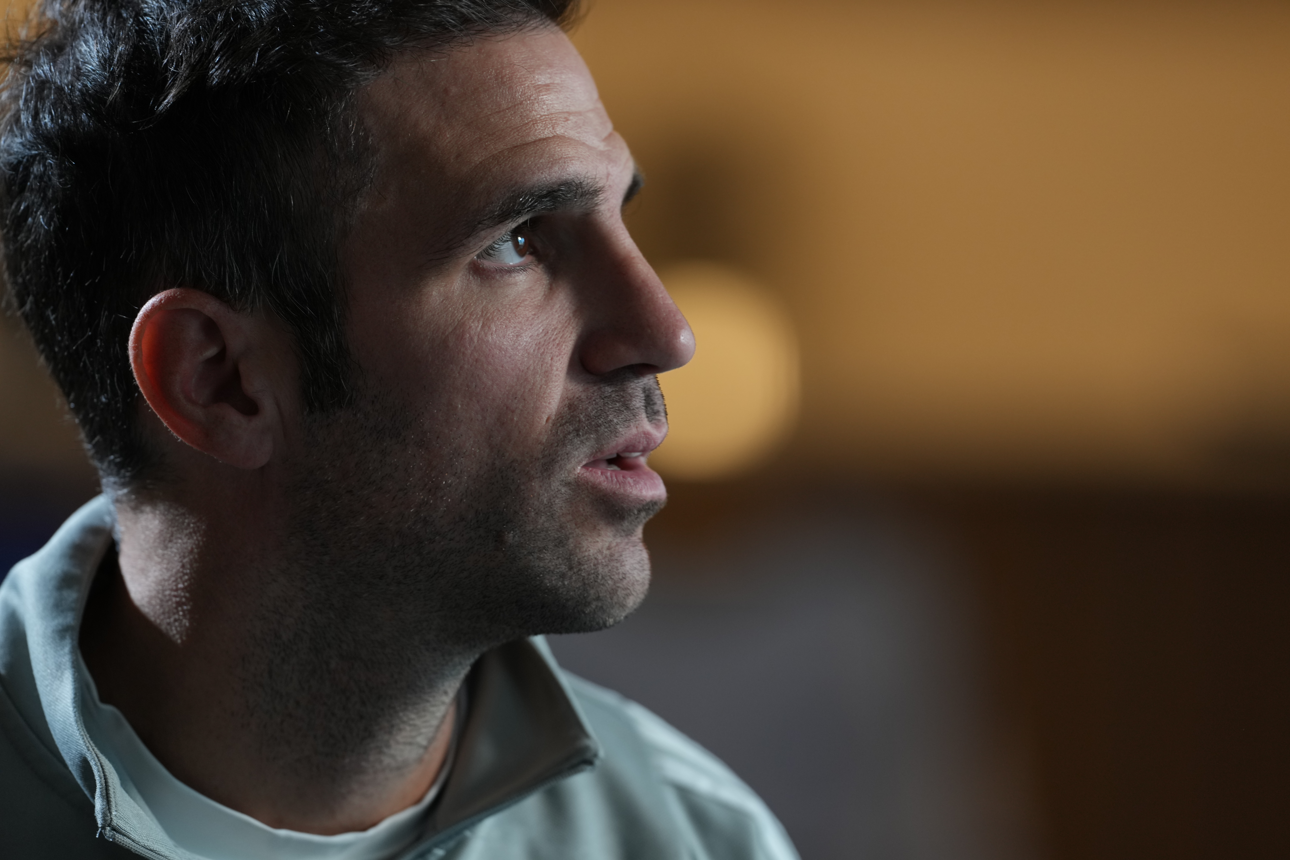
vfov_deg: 4.6
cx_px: 645
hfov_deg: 6.9
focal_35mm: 300
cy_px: 430
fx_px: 10749
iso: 800
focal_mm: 300
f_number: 3.2
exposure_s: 1/200
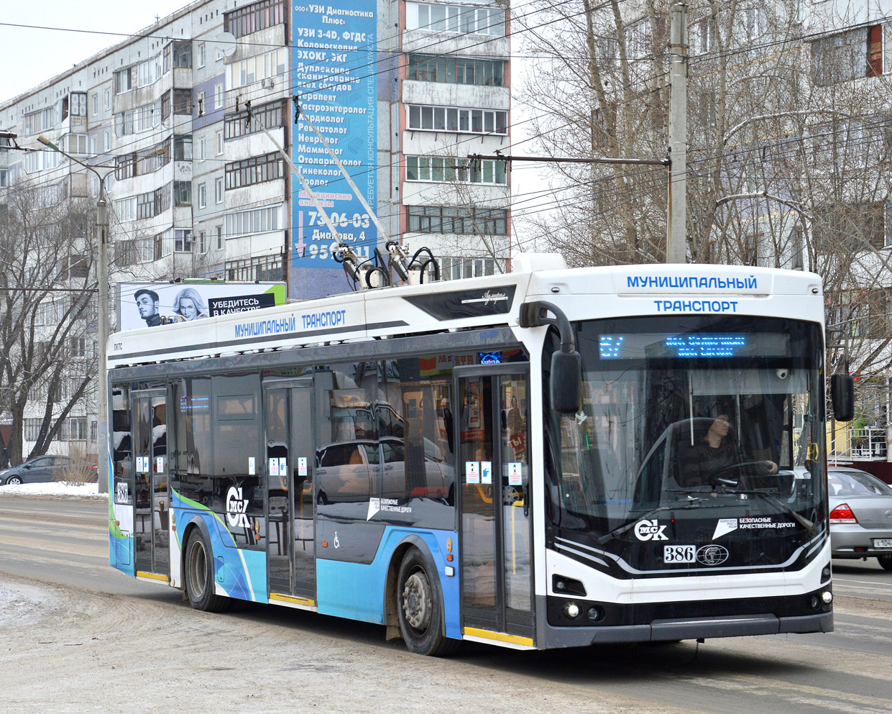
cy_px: 359
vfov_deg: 20.0
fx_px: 2022
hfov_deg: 24.9
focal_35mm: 77
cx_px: 492
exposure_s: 1/320
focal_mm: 45
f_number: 6.3
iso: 200
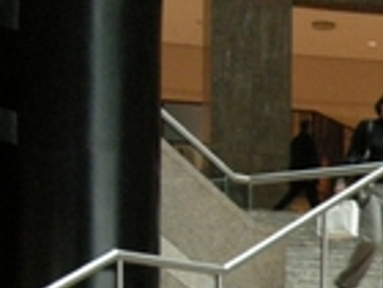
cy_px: 379
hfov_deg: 11.5
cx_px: 692
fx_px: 1759
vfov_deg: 9.2
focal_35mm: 159
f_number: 2.8
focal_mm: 7.9
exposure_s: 1/30
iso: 496
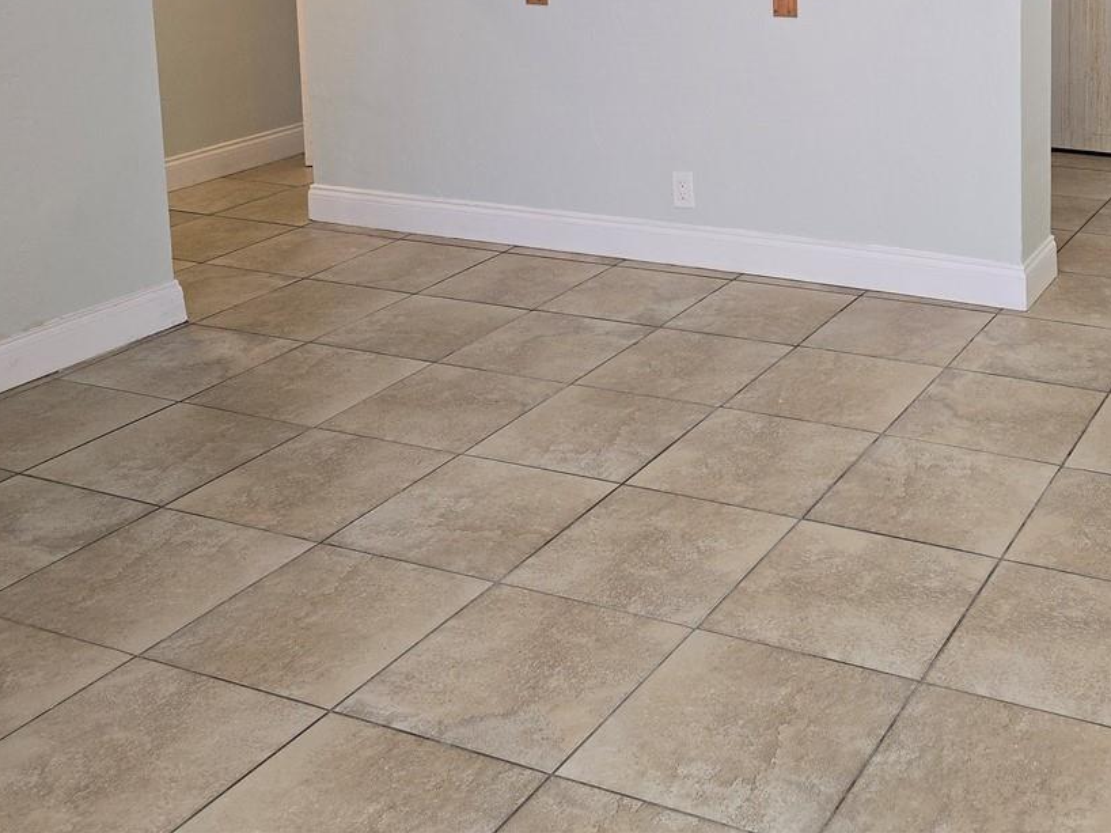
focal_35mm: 45
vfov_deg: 30.2
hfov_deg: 40.5
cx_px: 877
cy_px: 19
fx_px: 1444
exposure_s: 1/60
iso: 80
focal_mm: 6.3
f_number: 1.7
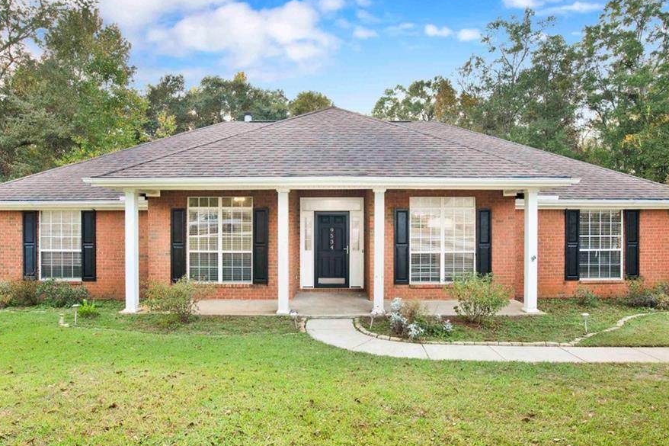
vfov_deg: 59.5
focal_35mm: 21
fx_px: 390
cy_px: 228
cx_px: 335
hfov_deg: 81.2
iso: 200
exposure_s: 1/40
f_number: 11
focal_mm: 18
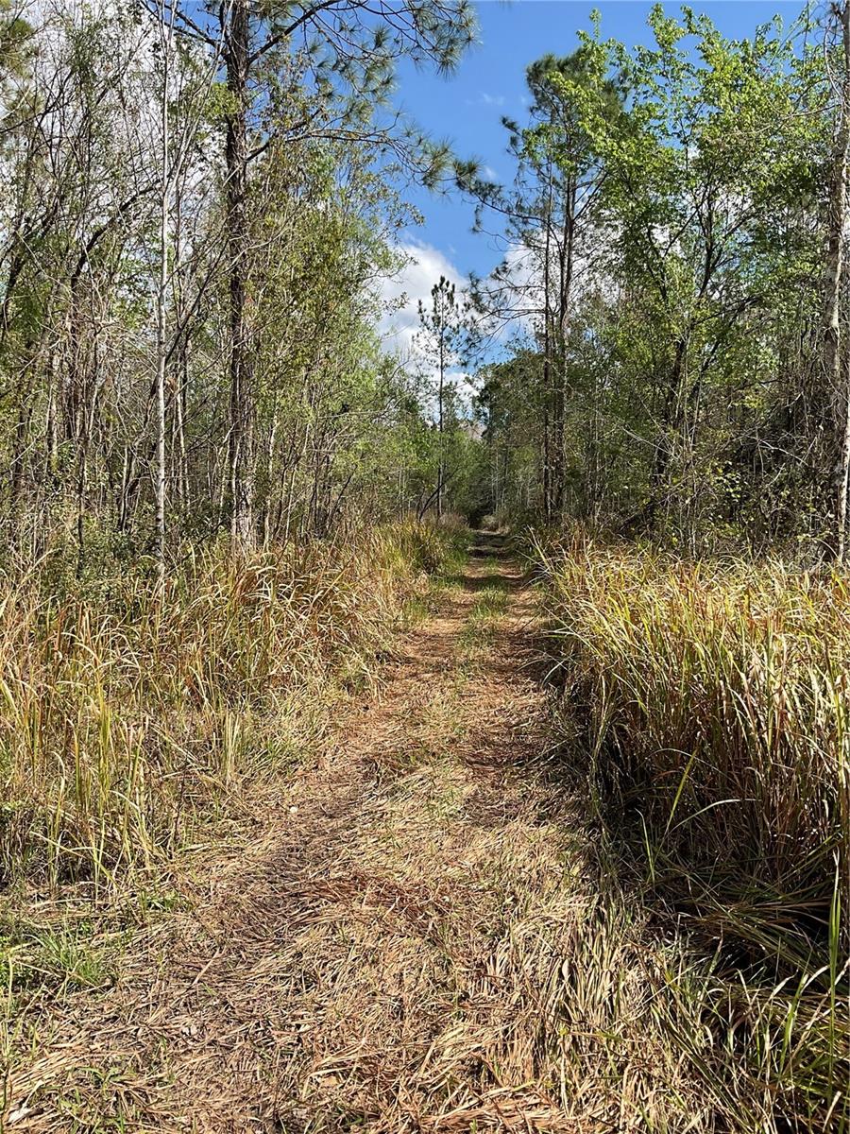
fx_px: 949
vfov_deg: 61.7
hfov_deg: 48.2
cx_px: 425
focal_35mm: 29
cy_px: 567
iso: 16
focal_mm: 3
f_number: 1.8
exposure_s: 1/929
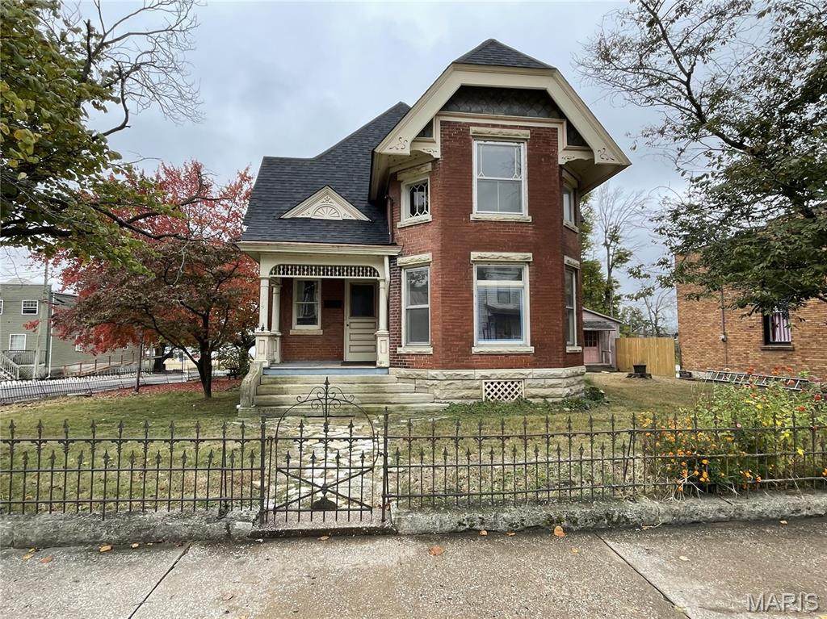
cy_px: 310
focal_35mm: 18
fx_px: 430
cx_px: 414
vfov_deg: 71.6
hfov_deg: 87.8
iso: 25
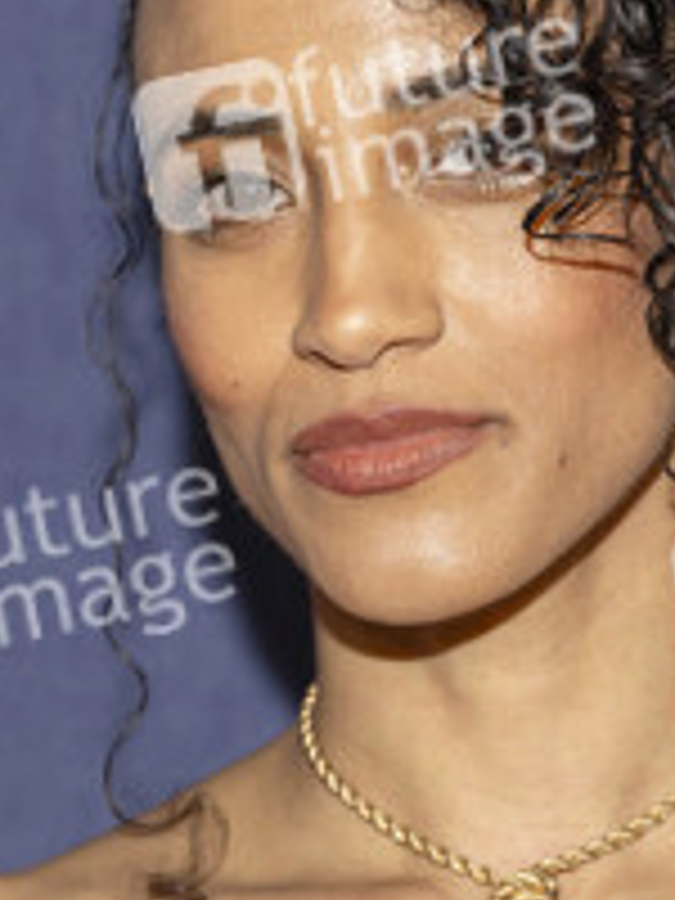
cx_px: 495
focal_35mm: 181
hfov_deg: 8.2
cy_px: 351
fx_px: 4706
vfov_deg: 10.9
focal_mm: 94
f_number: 5.6
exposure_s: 1/200
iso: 800
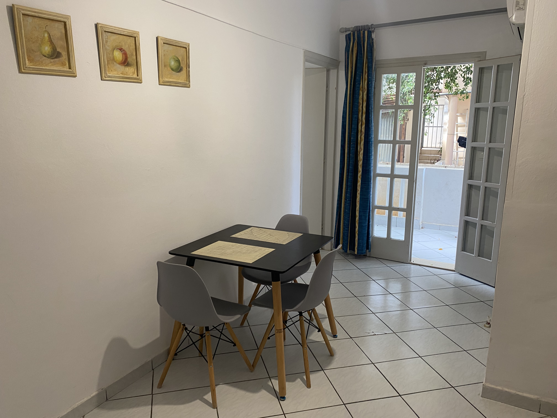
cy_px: 209
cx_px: 278
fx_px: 418
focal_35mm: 26
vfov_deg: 53.1
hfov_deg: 67.3
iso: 125
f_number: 1.8
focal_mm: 4.25
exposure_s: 1/50
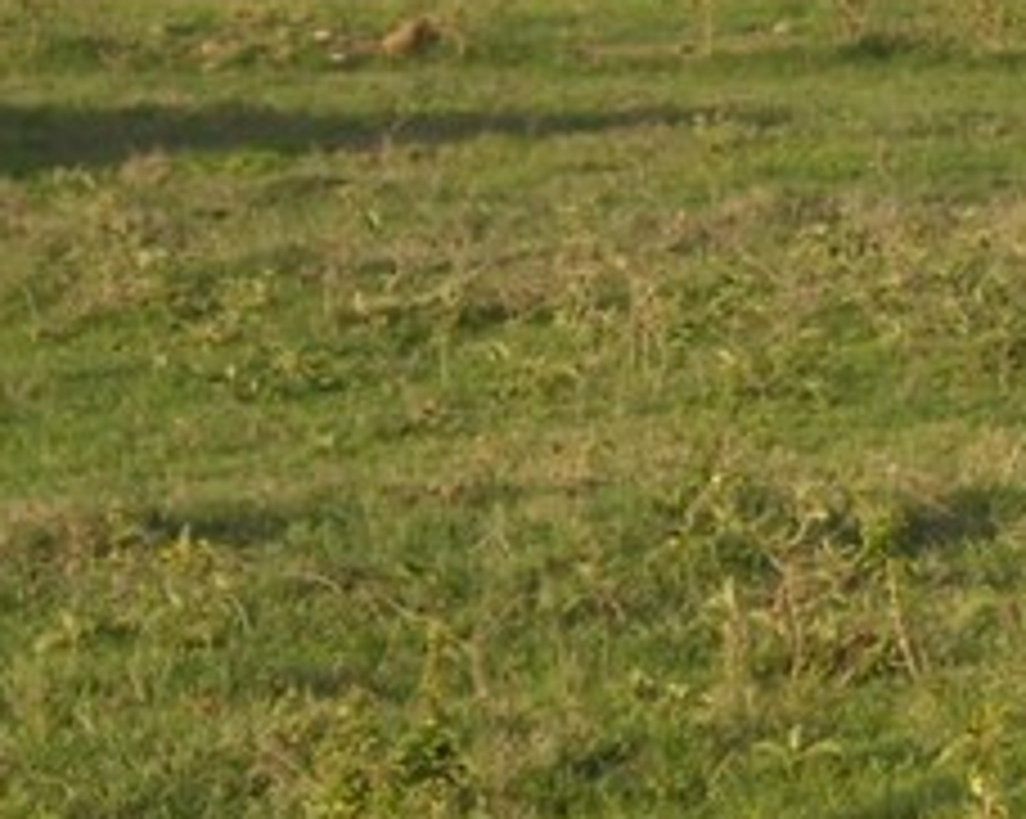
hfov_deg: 6.7
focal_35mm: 288
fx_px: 8738
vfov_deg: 5.3
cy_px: -252
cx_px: 1035
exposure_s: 1/284
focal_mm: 13.73
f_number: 4.1
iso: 64
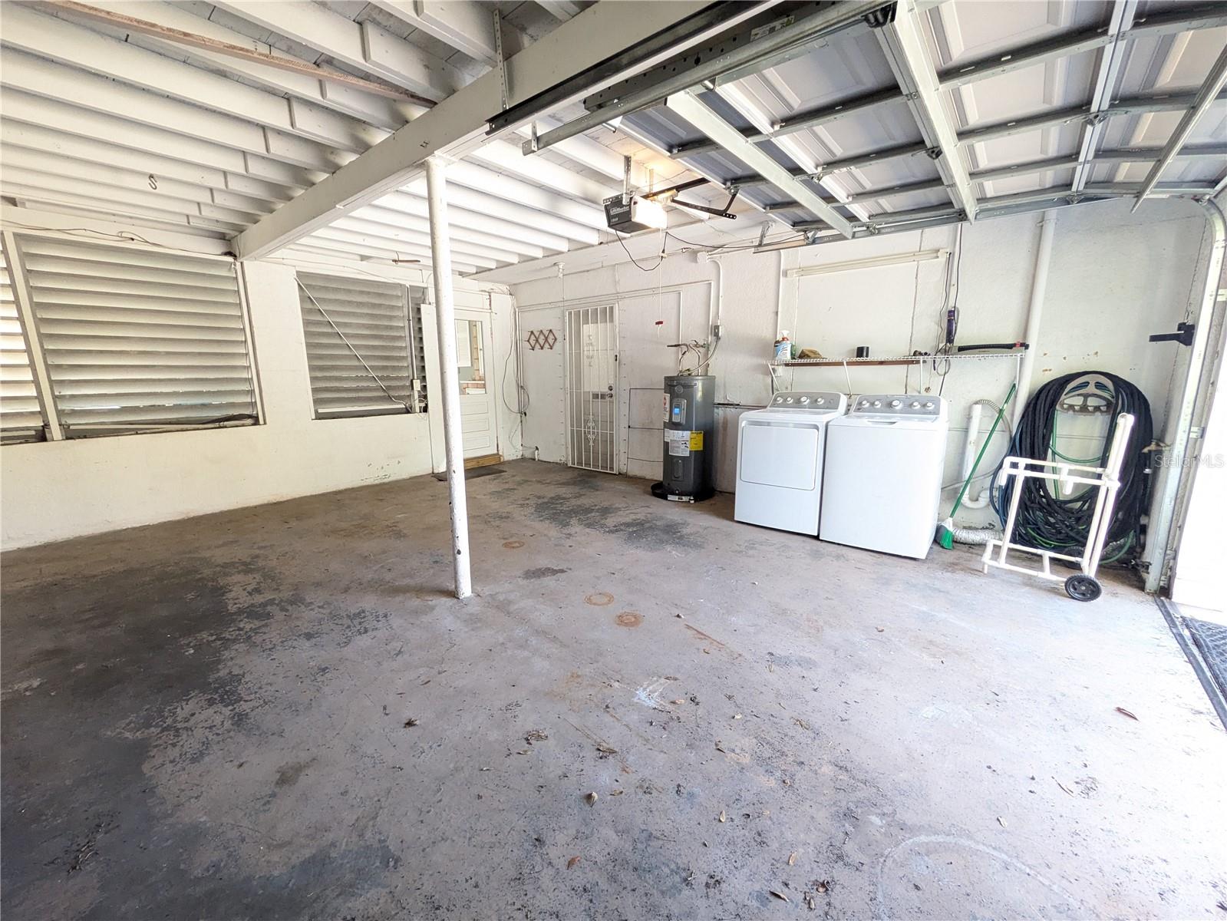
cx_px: 614
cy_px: 460
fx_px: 496
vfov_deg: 85.7
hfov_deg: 102.1
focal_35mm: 14
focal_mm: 1.83
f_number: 2.2
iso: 343
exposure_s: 1/60
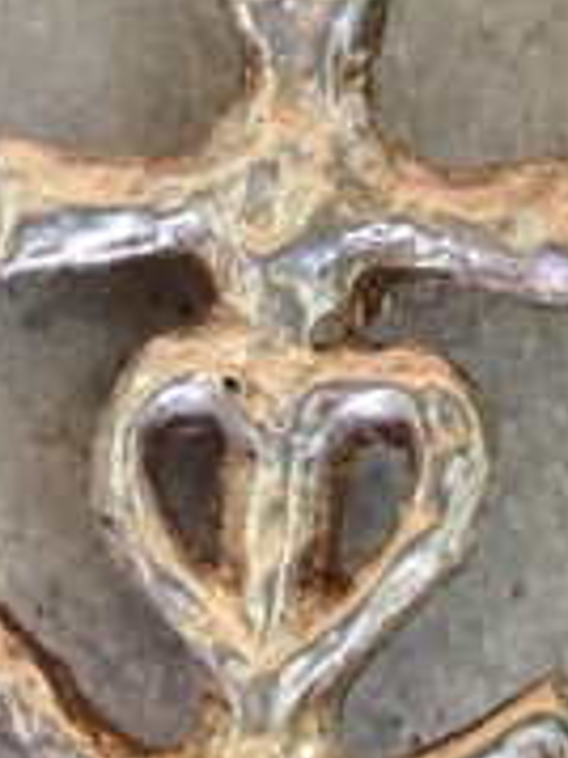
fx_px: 4556
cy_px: 529
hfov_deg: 7.1
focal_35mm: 208
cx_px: 339
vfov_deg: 9.5
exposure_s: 1/50
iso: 320
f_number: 1.65
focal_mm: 6.19
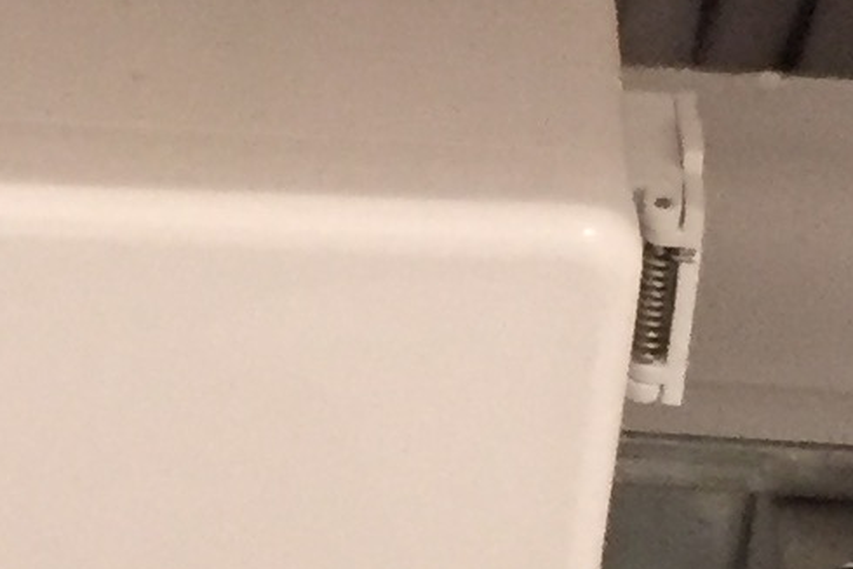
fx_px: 4764
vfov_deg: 6.8
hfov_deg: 10.0
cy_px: 494
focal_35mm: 201
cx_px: -285
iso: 250
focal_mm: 4.15
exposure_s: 1/33
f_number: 2.2
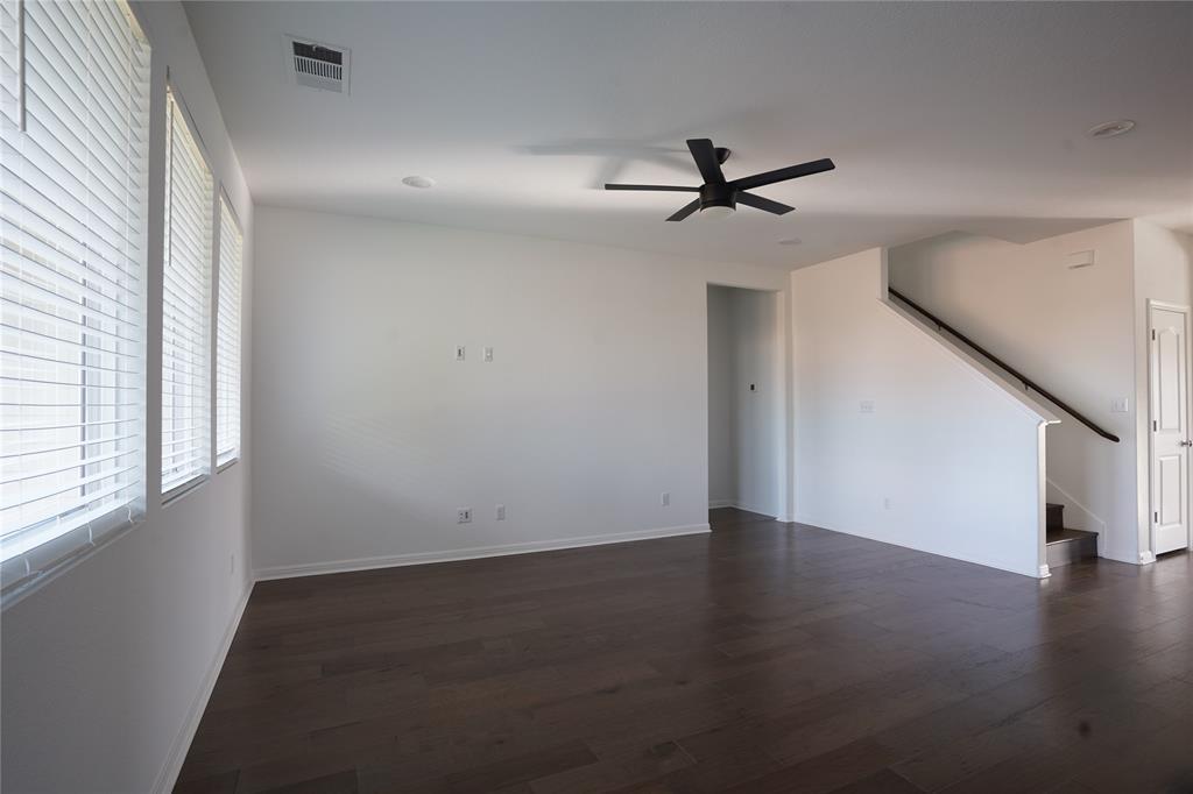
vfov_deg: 70.4
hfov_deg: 93.3
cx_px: 596
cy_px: 397
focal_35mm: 17
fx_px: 563
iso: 100
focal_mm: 17
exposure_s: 1/2
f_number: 7.1
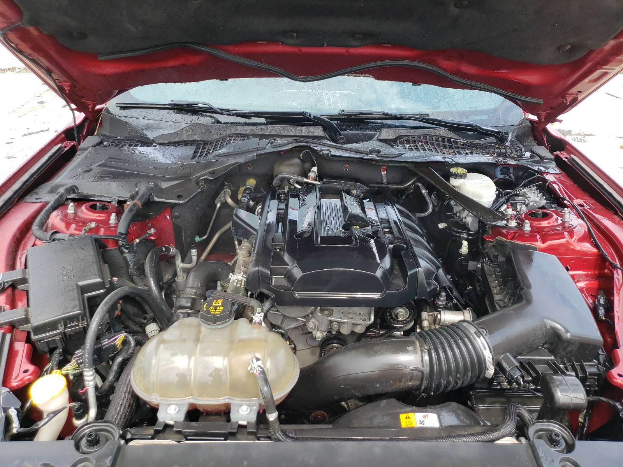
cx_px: 312
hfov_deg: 67.3
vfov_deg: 53.1
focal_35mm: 26
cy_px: 234
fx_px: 468
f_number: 1.5
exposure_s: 1/526
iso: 50
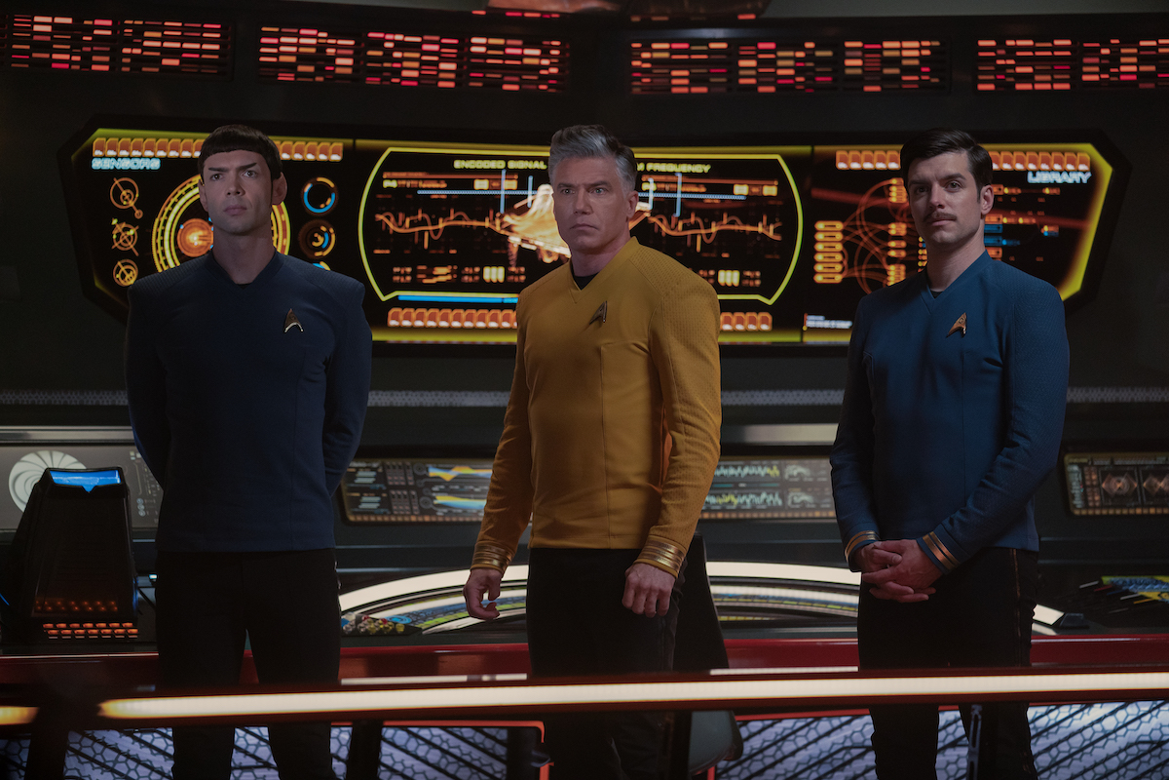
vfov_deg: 12.7
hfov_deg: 18.9
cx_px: 584
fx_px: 3507
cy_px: 390
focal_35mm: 108
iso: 3200
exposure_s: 1/160
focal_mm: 108
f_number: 2.8
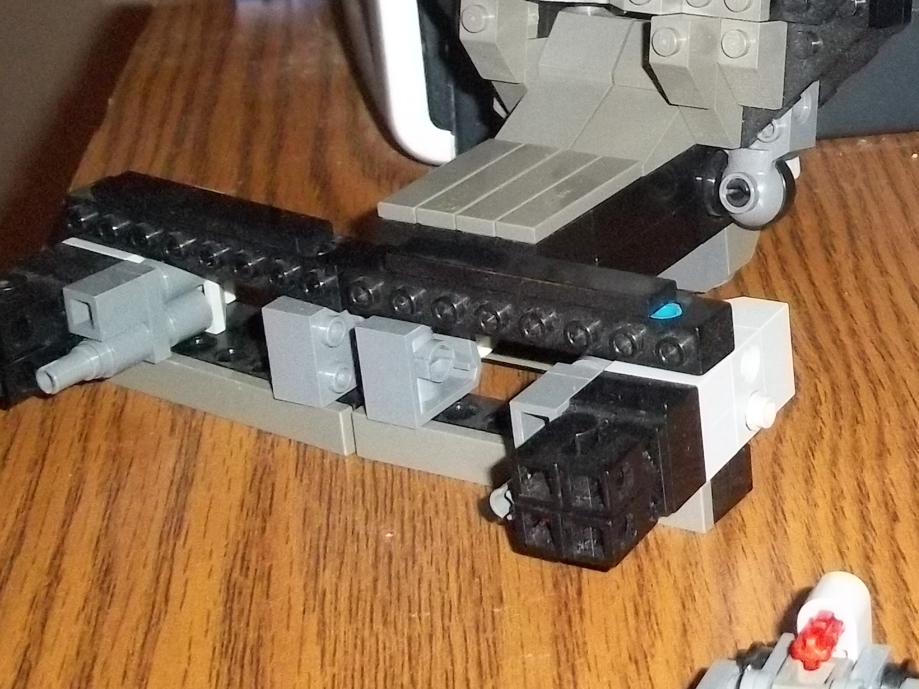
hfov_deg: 21.0
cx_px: 992
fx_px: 2363
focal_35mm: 89
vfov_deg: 16.4
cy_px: 92
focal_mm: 6.5
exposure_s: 1/60
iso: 320
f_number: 3.1
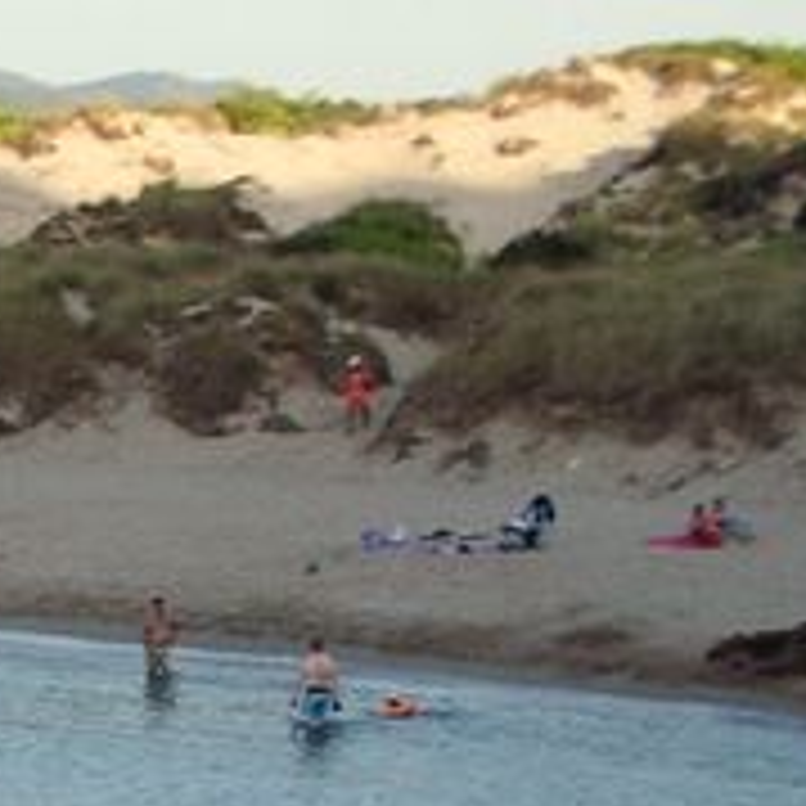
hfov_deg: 9.7
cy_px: 716
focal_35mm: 177
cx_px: -144
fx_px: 4663
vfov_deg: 9.8
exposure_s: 1/200
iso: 50
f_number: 4.3
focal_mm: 5.8
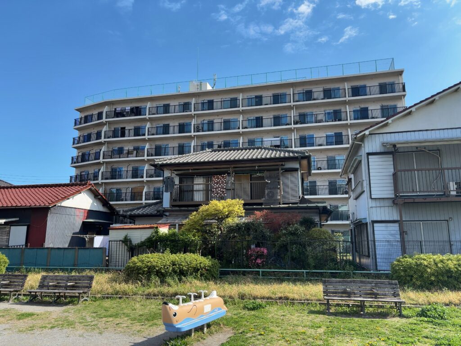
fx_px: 346
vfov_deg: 53.1
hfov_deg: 67.3
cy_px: 173
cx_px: 230
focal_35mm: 26
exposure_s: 1/1812
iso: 50
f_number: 1.6
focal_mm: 5.96
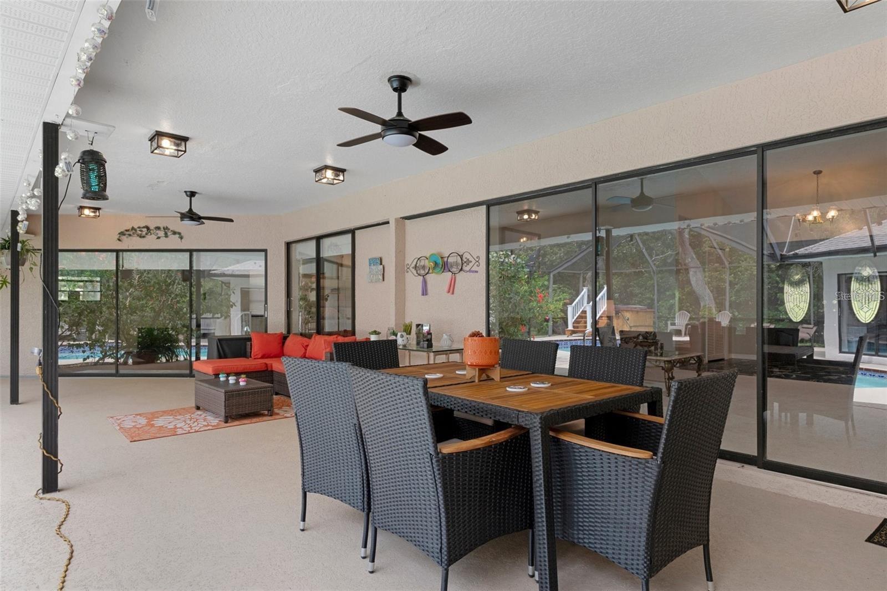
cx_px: 444
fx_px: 480
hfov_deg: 85.4
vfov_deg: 63.2
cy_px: 296
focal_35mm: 20
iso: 250
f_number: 8
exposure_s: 1/15
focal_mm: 13
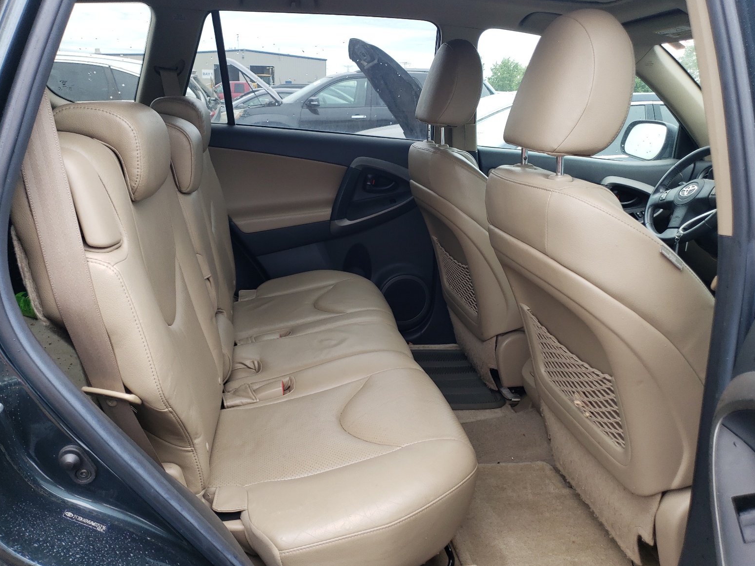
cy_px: 290
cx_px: 383
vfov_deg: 51.4
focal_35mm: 27
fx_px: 589
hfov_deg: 65.3
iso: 50
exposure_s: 1/217
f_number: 1.5
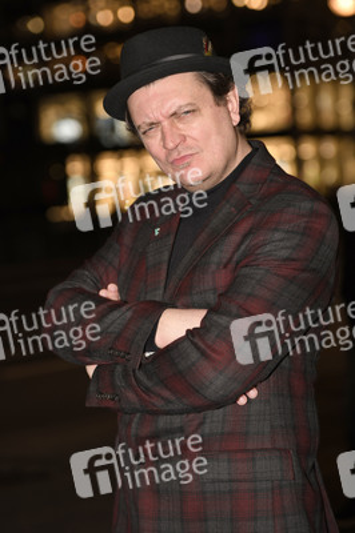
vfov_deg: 21.5
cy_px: 266
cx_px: 178
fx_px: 1408
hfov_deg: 14.4
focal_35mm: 95
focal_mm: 95
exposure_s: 1/125
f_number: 3.5
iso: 640
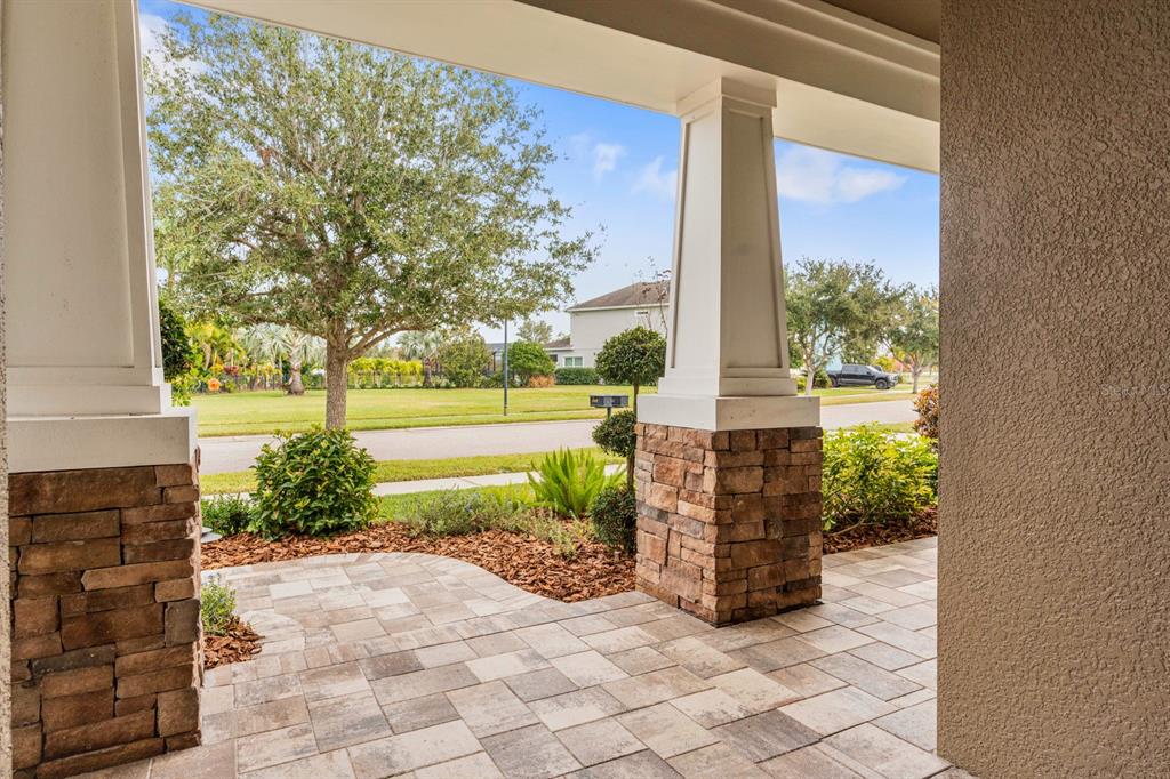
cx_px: 585
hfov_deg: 84.0
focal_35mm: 20
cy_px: 390
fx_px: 650
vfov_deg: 61.9
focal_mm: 20
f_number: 8
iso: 250
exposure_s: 1/200
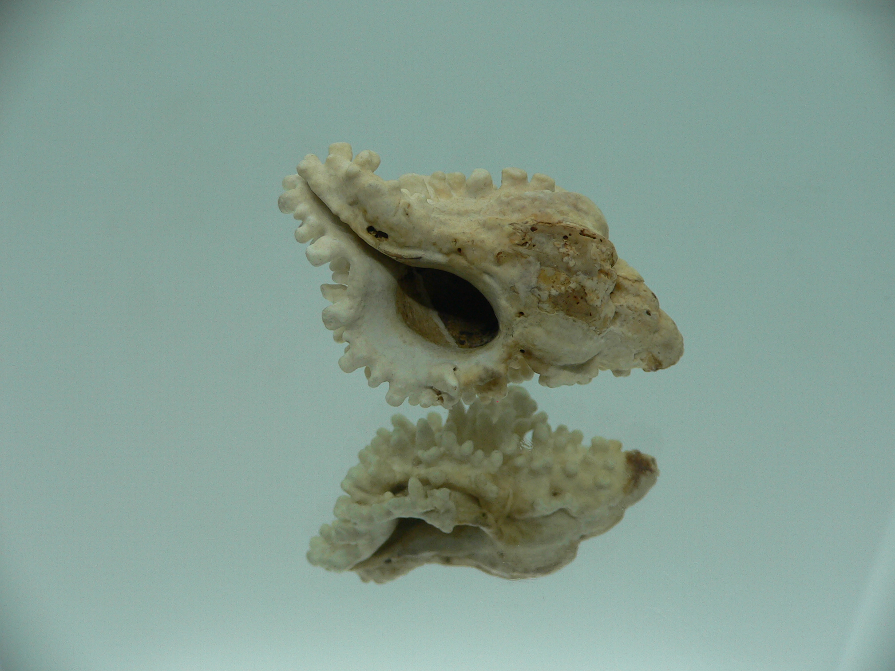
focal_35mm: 35
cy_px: 336
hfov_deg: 52.6
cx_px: 448
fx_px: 905
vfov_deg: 40.7
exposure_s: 1/60
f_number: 2.8
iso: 80
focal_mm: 4.6
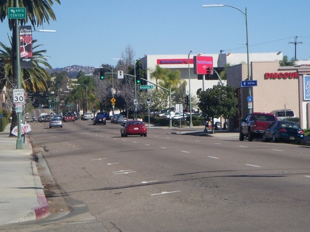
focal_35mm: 150
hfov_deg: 13.2
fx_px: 1343
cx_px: 168
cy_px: 90
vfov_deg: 9.9
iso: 50
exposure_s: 1/500
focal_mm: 19.2
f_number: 4.4
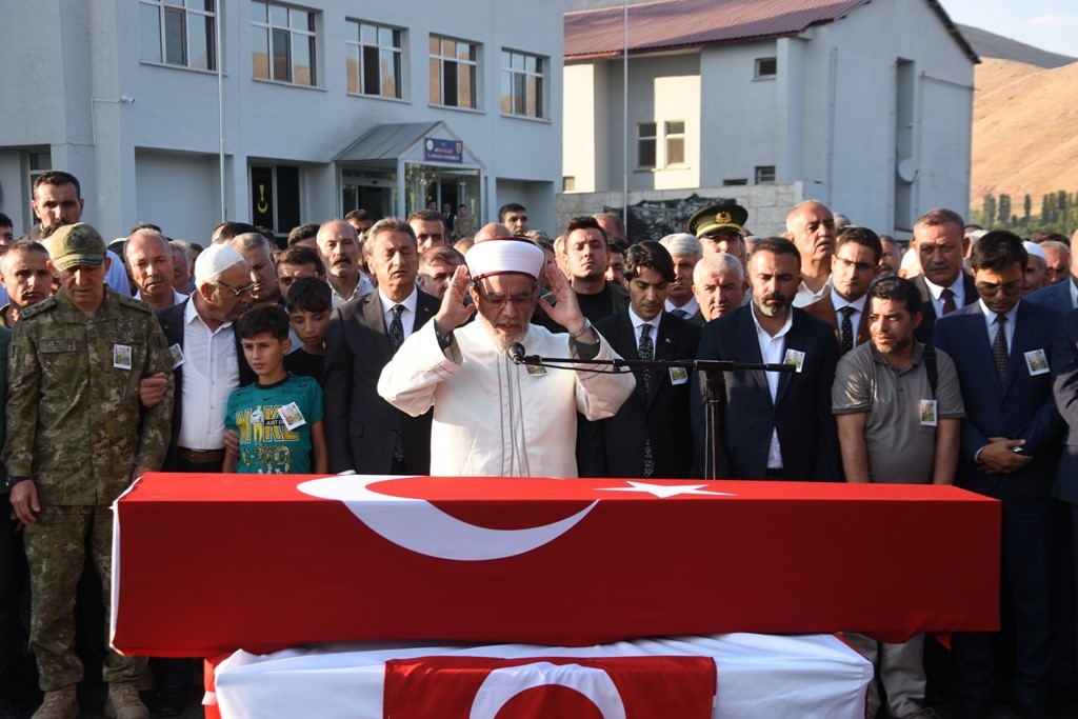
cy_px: 360
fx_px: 1707
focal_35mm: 57
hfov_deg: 35.0
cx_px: 539
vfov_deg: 23.8
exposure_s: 1/125
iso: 100
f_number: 5.6
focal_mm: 38
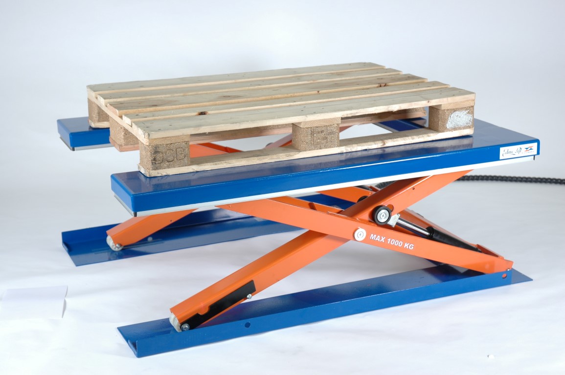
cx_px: 282
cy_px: 188
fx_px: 1035
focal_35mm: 66
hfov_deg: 30.5
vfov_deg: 20.6
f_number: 4.5
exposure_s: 1/60
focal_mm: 44
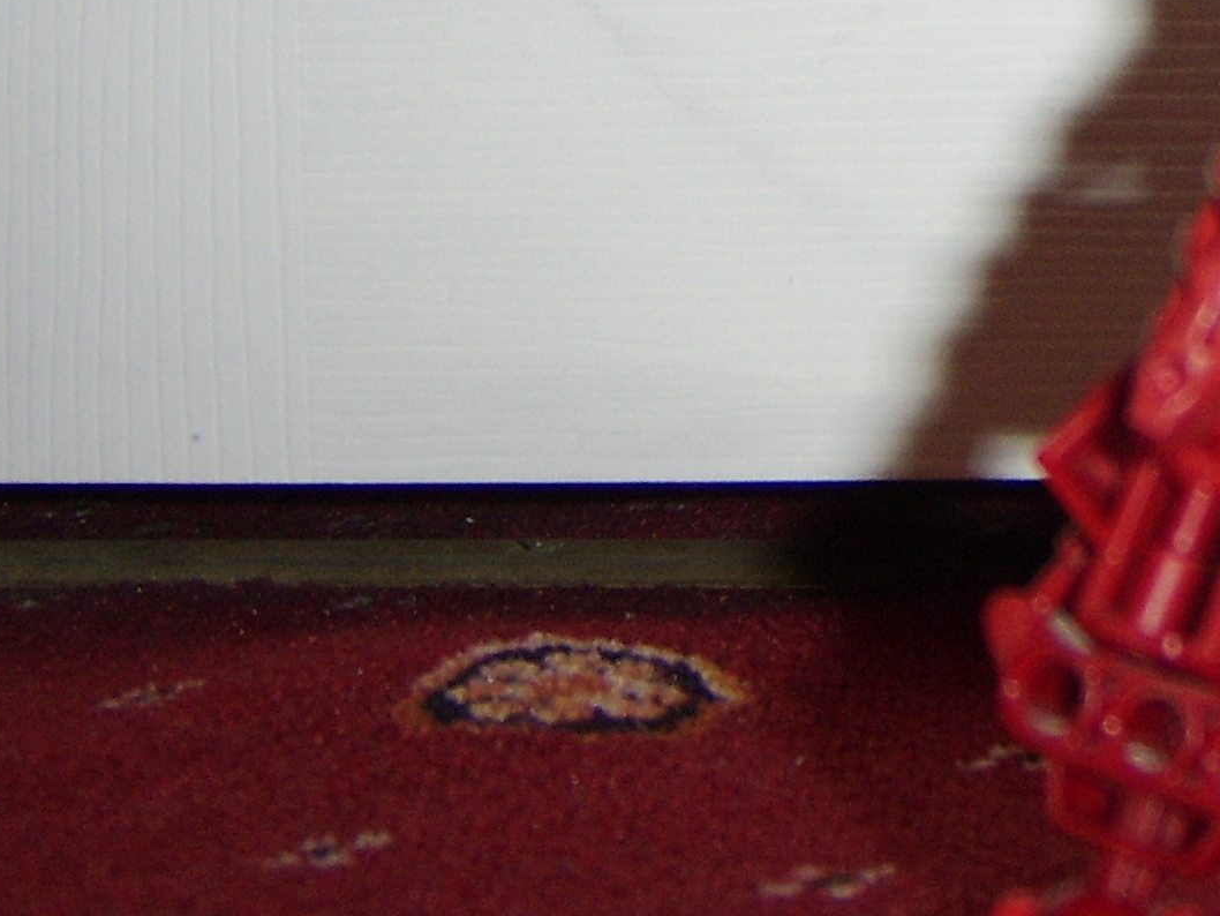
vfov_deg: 15.6
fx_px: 3173
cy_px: -293
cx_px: 1552
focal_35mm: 90
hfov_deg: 20.1
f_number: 2.7
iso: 141
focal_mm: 8.13
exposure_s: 1/30
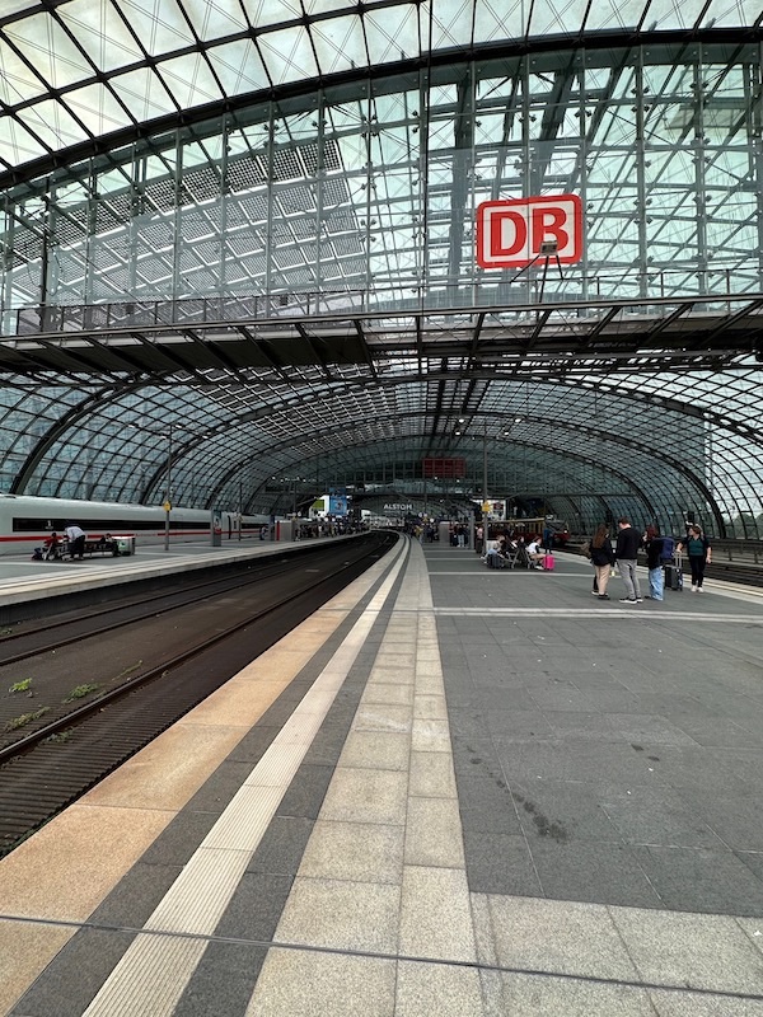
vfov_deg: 102.1
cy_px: 508
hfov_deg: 85.7
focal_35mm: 14
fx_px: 411
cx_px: 382
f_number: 2.2
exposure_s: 1/356
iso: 40
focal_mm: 2.22
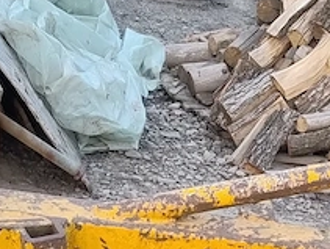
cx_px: 314
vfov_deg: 11.6
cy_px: 510
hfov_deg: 16.9
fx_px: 1089
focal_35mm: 114
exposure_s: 1/50
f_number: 1.8
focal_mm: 5.56
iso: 453
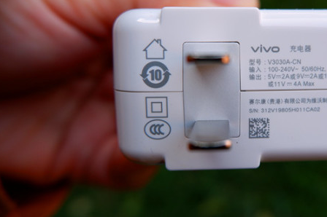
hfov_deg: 49.7
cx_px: 247
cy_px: 89
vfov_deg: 35.8
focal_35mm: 37
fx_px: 336
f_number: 4
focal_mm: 15
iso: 200
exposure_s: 1/220
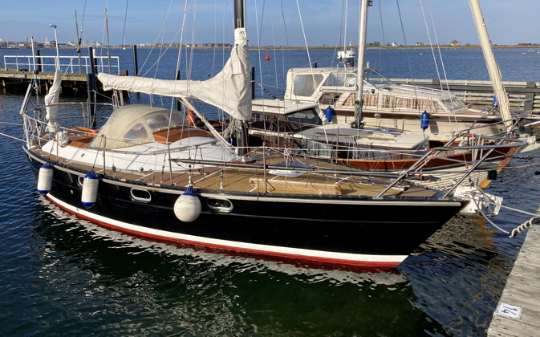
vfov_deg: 41.7
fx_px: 441
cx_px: 268
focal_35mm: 30
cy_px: 143
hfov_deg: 62.9
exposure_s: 1/2825
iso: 25
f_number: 1.8
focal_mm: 3.99
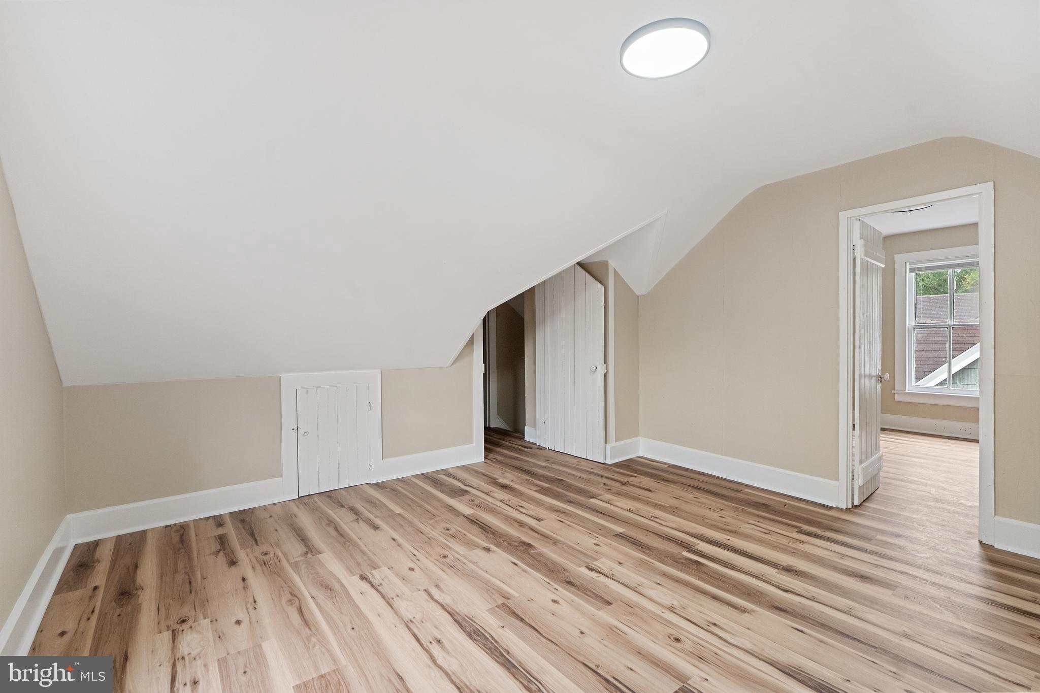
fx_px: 462
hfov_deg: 96.7
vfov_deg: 73.7
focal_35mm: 16
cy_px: 346
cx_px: 520
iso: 1600
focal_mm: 16
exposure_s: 1/20
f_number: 8
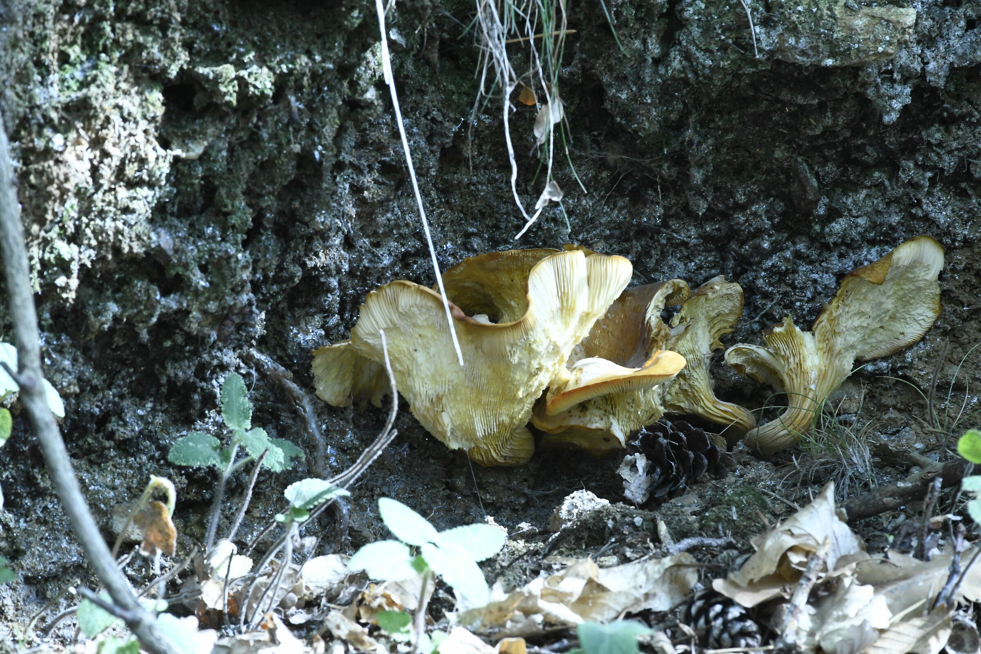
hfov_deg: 9.8
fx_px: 5722
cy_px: 327
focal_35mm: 210
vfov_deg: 6.5
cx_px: 490
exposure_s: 1/50
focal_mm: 140
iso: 1600
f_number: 13
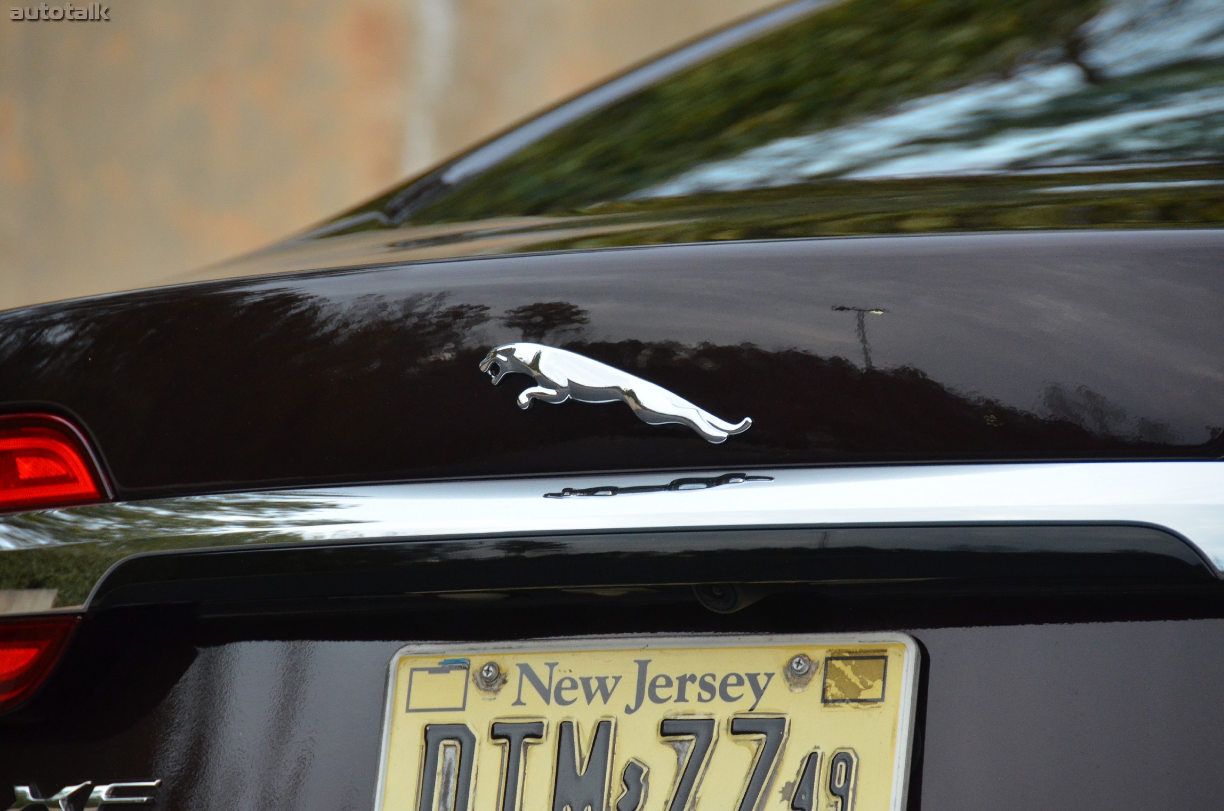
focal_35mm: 300
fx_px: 10179
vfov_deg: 4.6
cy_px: 406
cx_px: 612
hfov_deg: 6.9
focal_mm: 200
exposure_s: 1/80
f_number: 5.6
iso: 1600
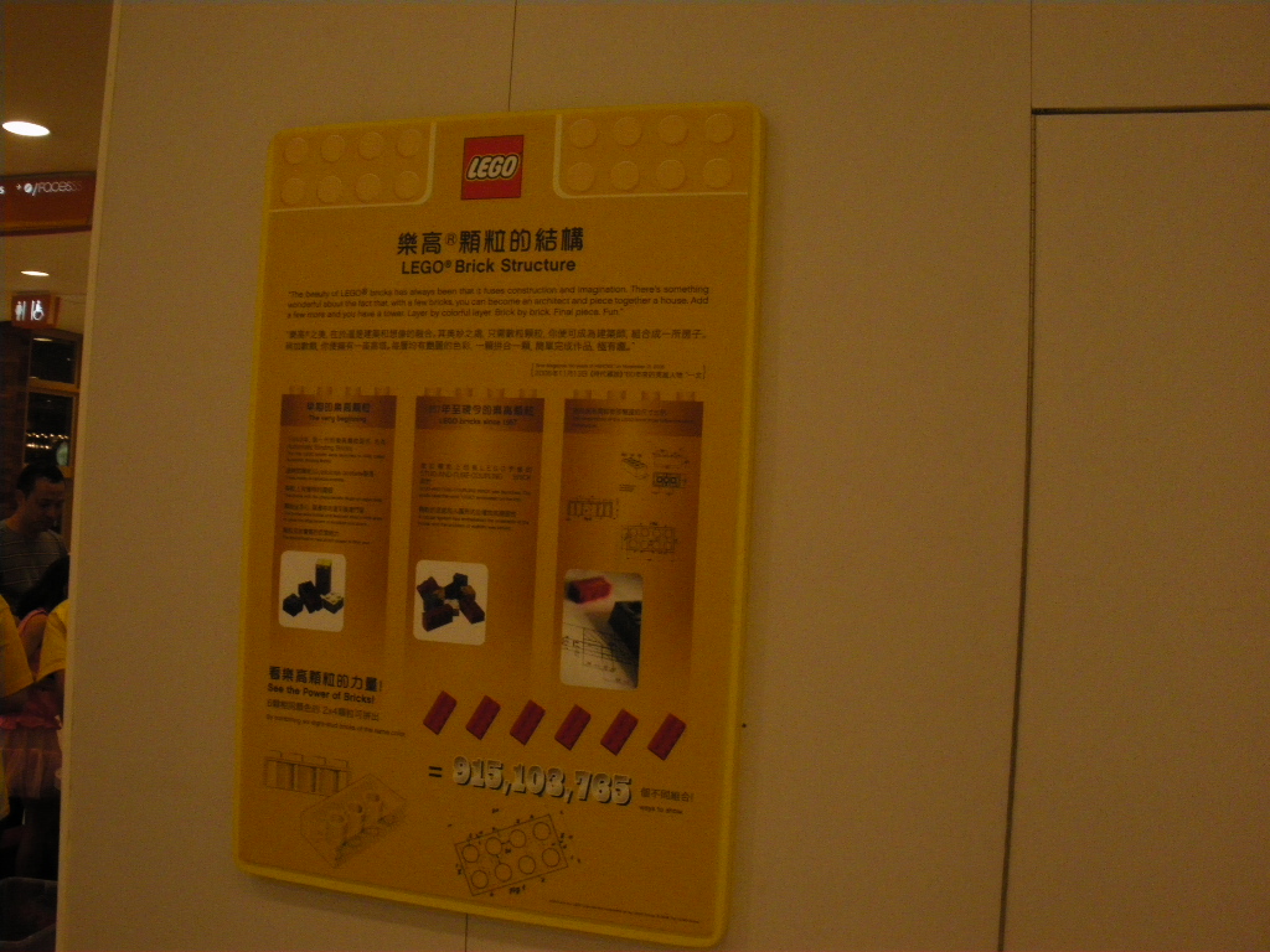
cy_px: 476
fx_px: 1321
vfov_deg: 39.7
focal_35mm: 36
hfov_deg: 51.4
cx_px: 635
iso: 400
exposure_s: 1/50
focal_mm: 6.3
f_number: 5.4
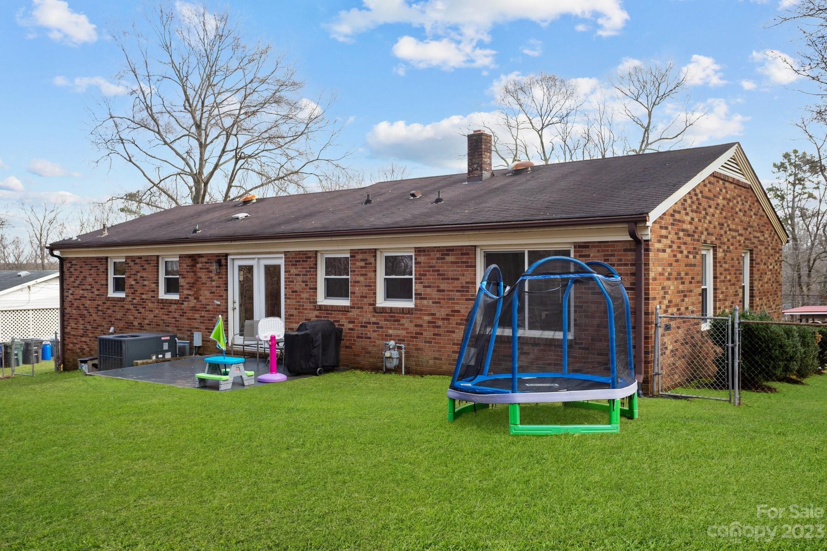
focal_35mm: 32
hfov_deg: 58.7
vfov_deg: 41.1
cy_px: 276
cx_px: 414
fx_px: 735
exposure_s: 1/125
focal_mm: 32
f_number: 8
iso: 160
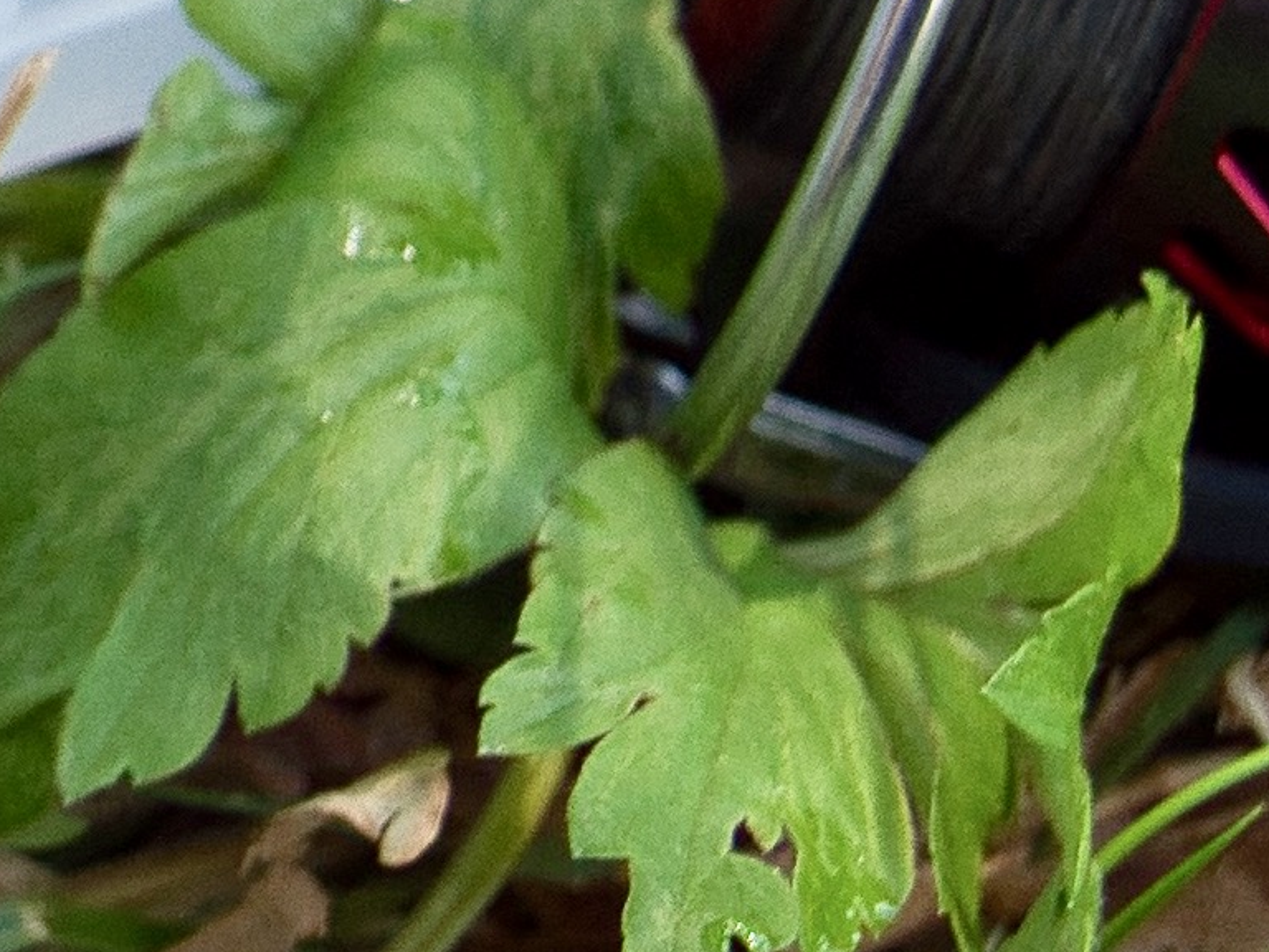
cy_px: -1121
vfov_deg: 5.4
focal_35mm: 270
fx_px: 9898
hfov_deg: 7.0
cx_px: -1514
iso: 400
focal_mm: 20
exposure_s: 1/400
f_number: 4
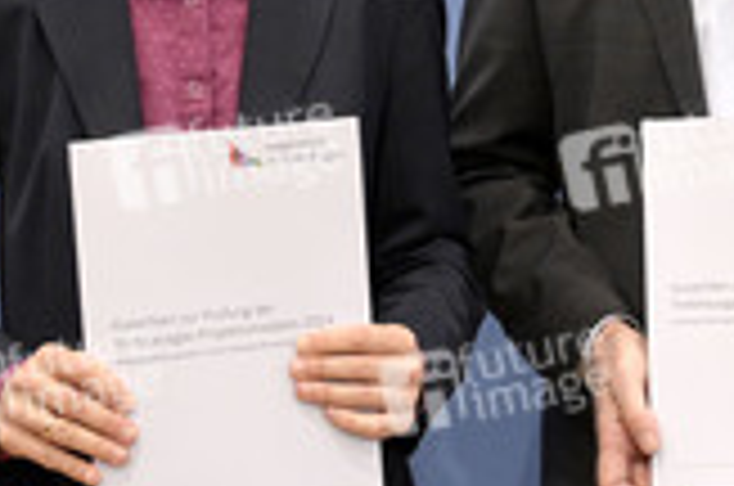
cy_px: 45
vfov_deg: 10.2
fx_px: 2706
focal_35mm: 133
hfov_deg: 15.4
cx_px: 556
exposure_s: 1/500
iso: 4000
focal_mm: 48
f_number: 4.5
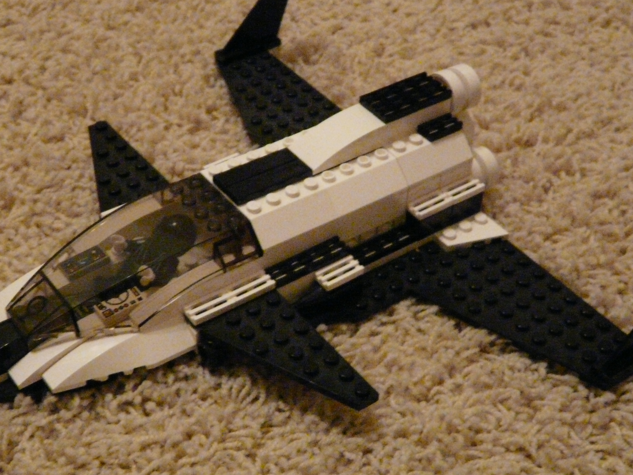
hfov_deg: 32.2
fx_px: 1097
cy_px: 238
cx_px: 316
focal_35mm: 60
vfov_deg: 24.4
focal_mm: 7.7
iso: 800
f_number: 3.2
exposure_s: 1/15
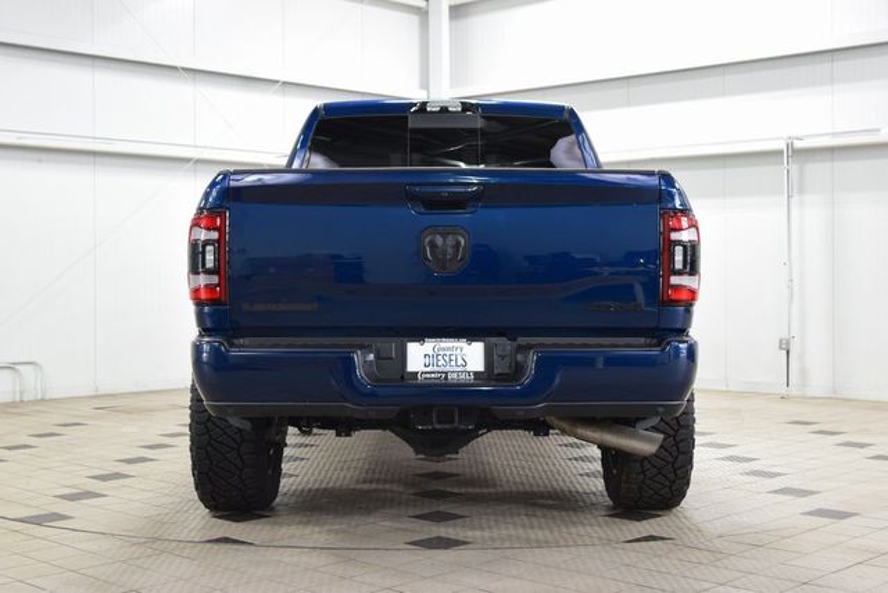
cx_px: 444
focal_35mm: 52
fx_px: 1295
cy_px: 296
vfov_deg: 25.8
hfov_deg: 37.8
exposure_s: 1/15
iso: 800
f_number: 6.3
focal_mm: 35
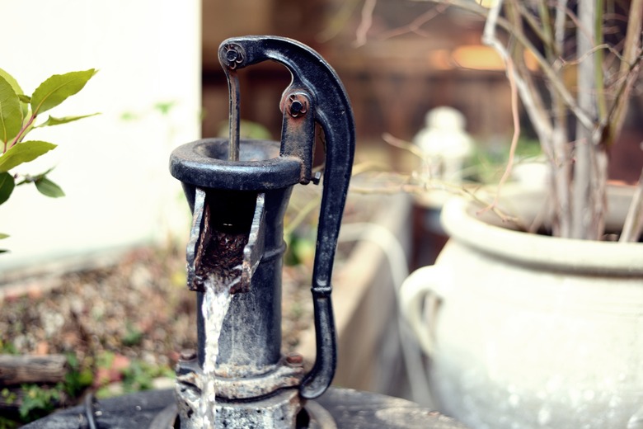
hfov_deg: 39.6
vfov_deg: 27.0
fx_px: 893
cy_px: 214
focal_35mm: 50
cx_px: 322
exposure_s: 1/320
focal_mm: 50
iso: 250
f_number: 1.8
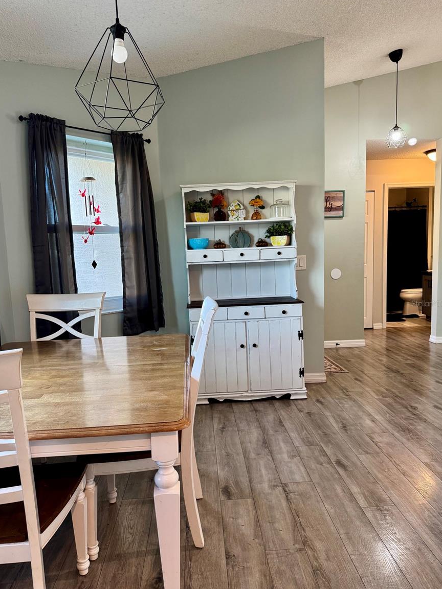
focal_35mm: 25
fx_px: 426
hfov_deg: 54.9
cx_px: 217
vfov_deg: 69.4
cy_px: 303
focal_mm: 6.76
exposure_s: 1/60
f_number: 1.78
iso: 250
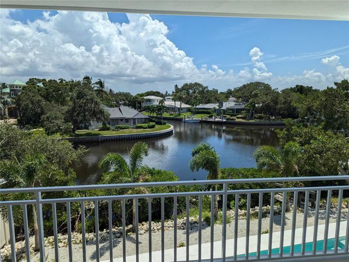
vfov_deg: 56.9
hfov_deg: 71.5
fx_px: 242
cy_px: 131
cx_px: 174
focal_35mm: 24
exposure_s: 1/2096
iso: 43
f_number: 1.85
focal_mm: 6.81
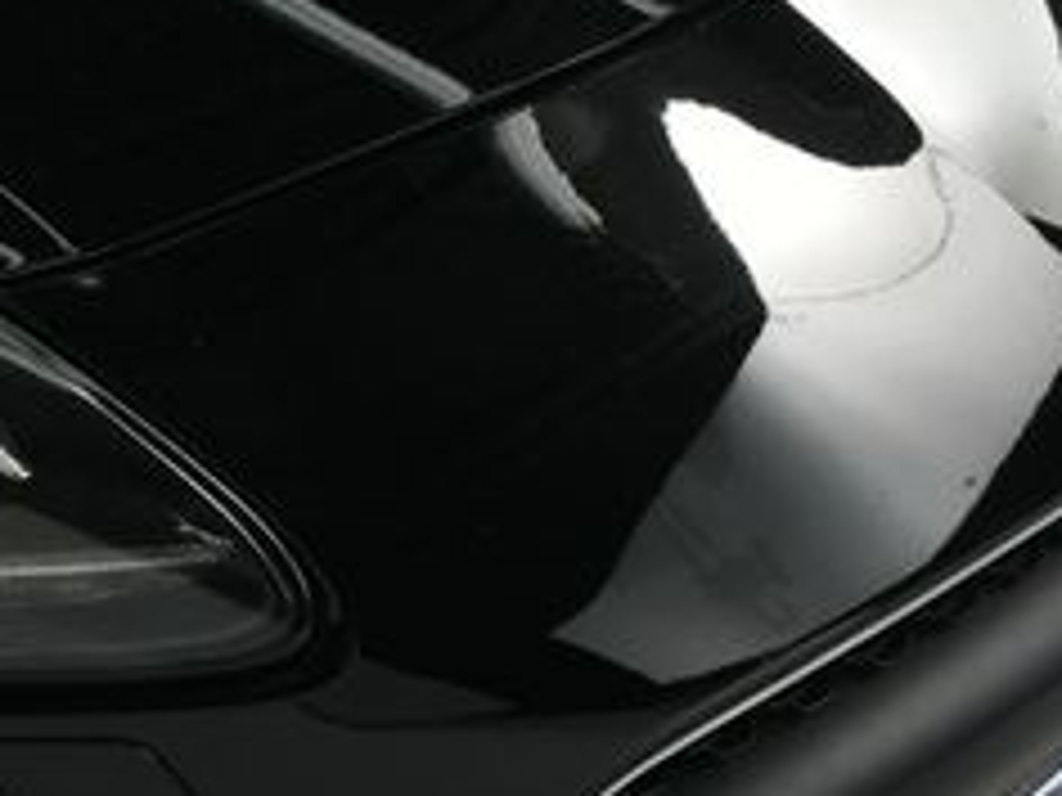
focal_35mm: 94
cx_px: -288
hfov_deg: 19.4
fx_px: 2884
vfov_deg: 15.6
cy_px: 621
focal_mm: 24
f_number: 8
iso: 100
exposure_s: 1/160
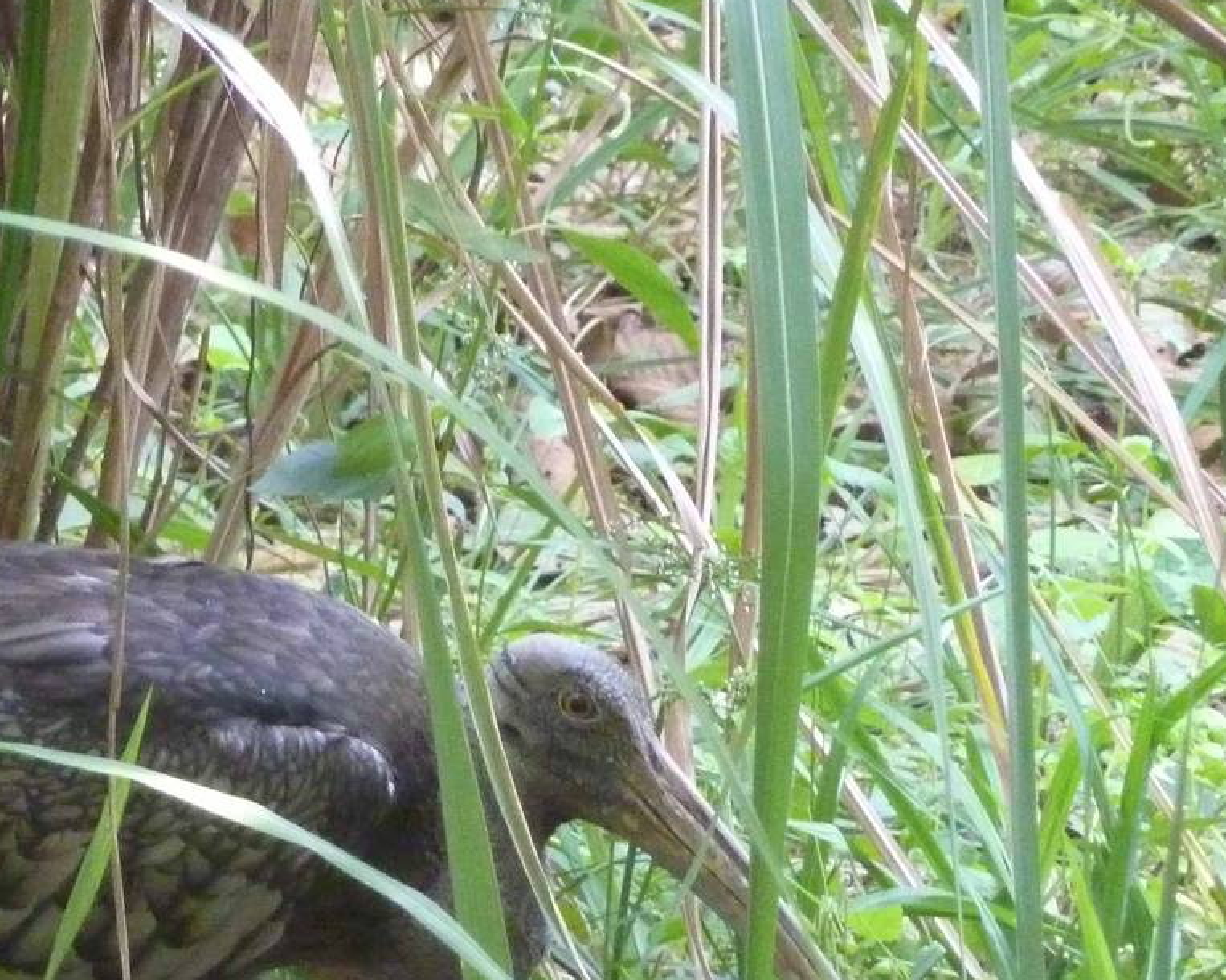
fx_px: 22273
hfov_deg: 3.2
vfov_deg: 2.5
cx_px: 90
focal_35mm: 614
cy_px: 818
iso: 800
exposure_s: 1/50
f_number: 4.9
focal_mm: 49.2
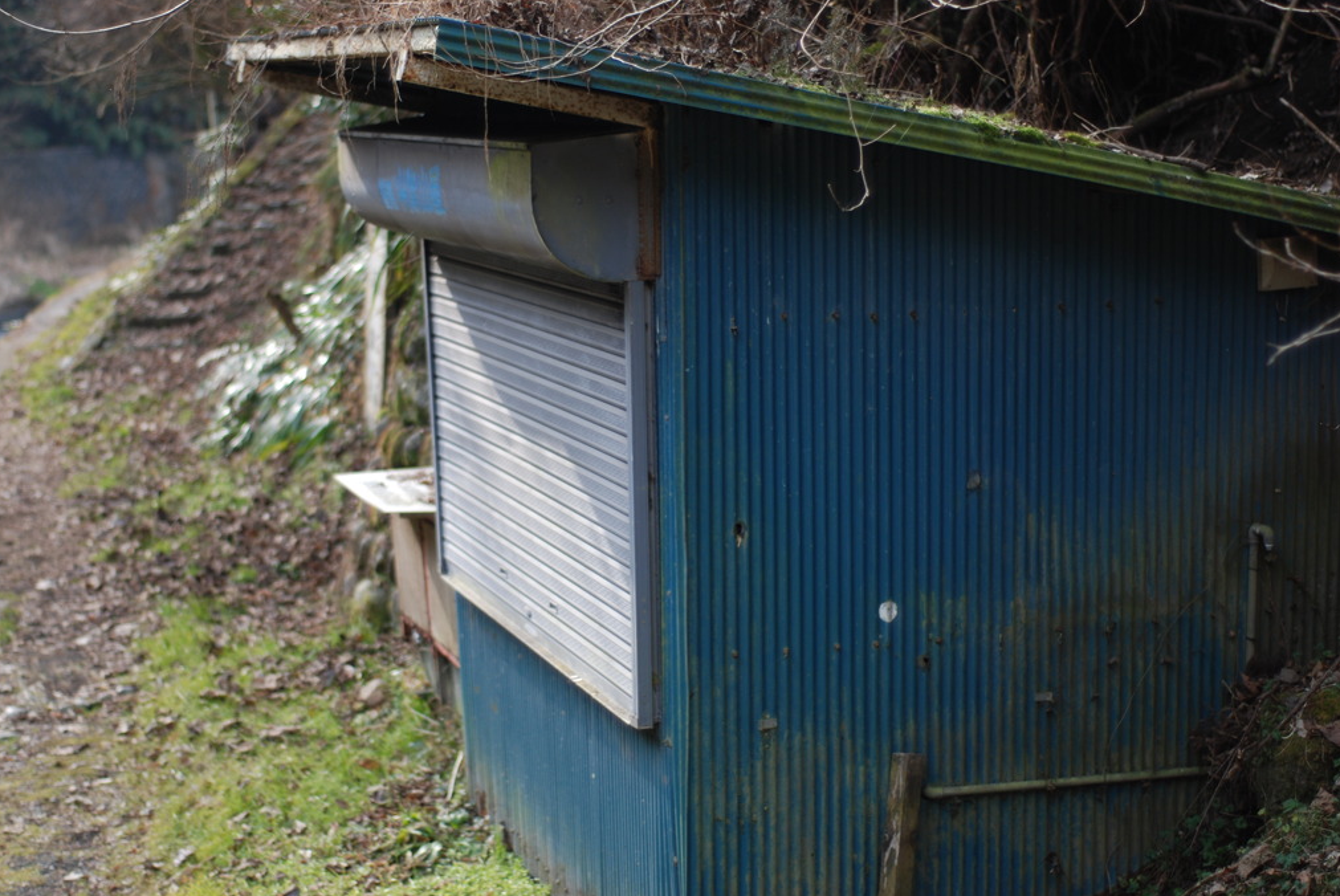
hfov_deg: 26.6
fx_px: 2831
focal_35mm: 76
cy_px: 451
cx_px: 667
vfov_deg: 18.0
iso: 100
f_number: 1.4
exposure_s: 1/800
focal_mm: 50
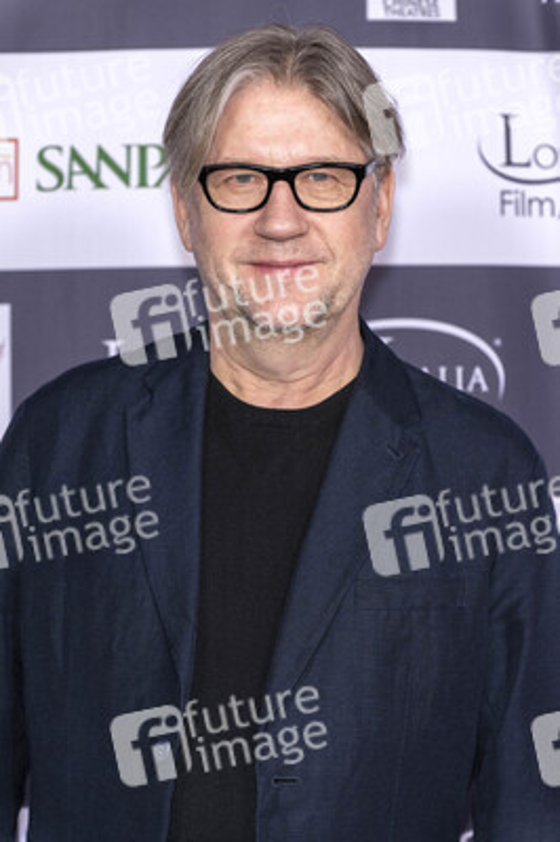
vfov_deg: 20.0
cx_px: 280
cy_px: 421
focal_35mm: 102
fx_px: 2384
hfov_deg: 13.4
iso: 800
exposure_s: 1/200
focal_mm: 102
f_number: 5.6
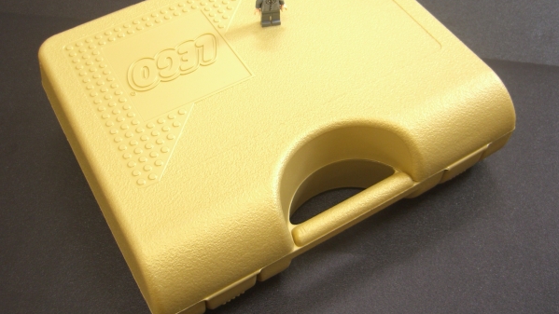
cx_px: 282
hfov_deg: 48.4
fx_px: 623
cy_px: 128
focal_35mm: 42
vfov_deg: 28.3
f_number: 2.8
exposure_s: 1/8
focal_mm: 7.9
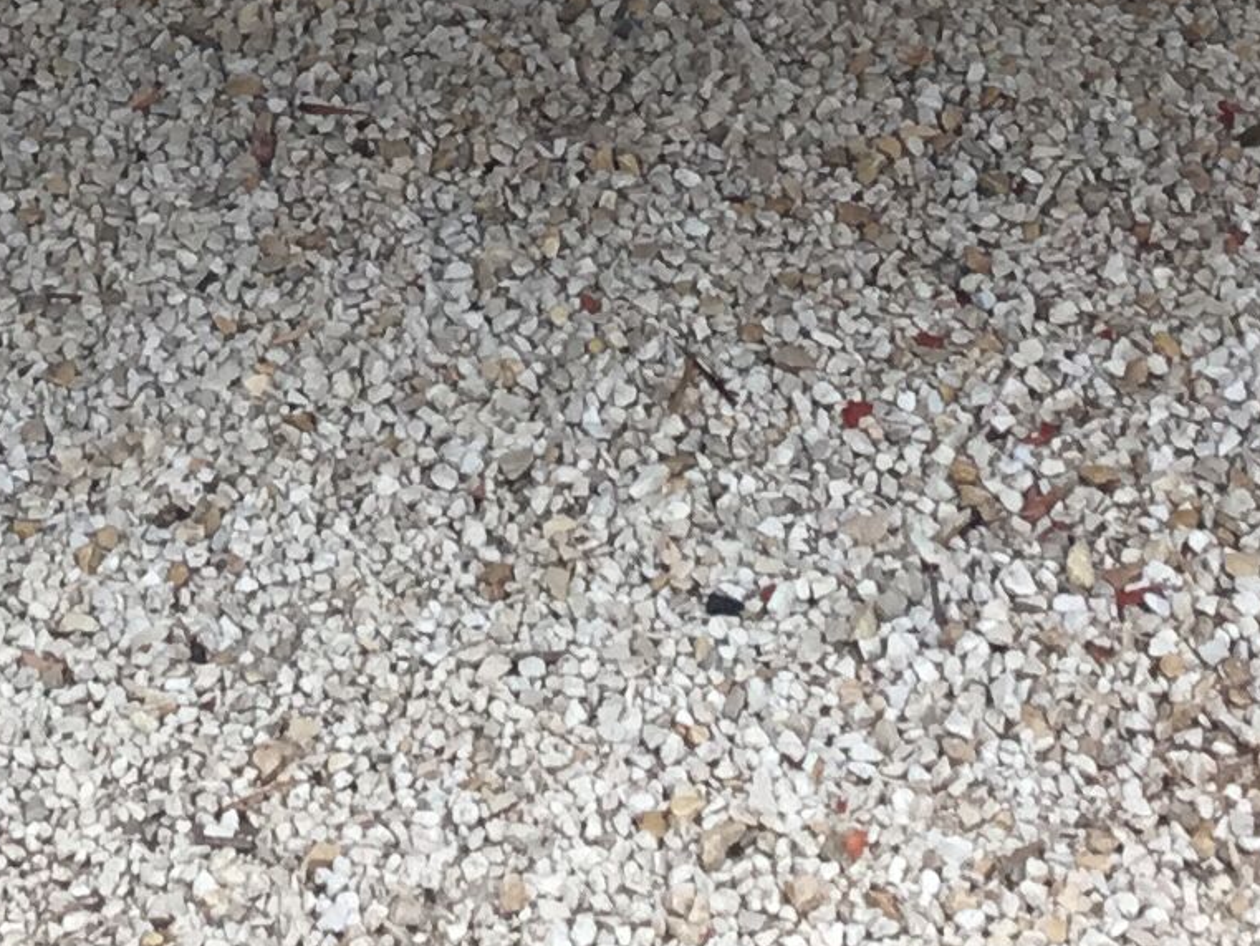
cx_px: 697
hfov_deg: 14.8
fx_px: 4842
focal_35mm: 133
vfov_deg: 10.5
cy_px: -774
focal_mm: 3.3
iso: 25
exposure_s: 1/103
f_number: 2.4
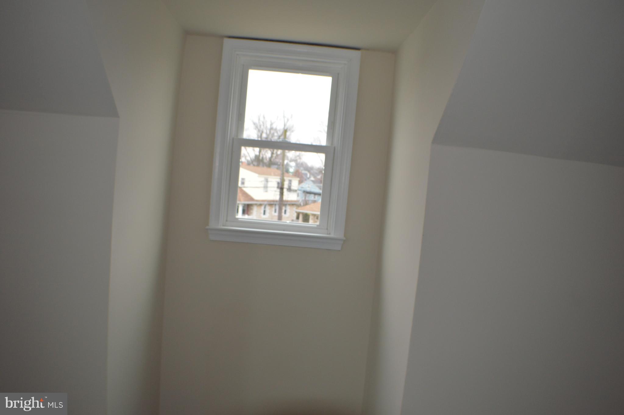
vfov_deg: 36.8
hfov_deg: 53.2
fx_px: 623
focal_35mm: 36
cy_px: 208
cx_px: 312
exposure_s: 1/60
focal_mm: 24
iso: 400
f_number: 4
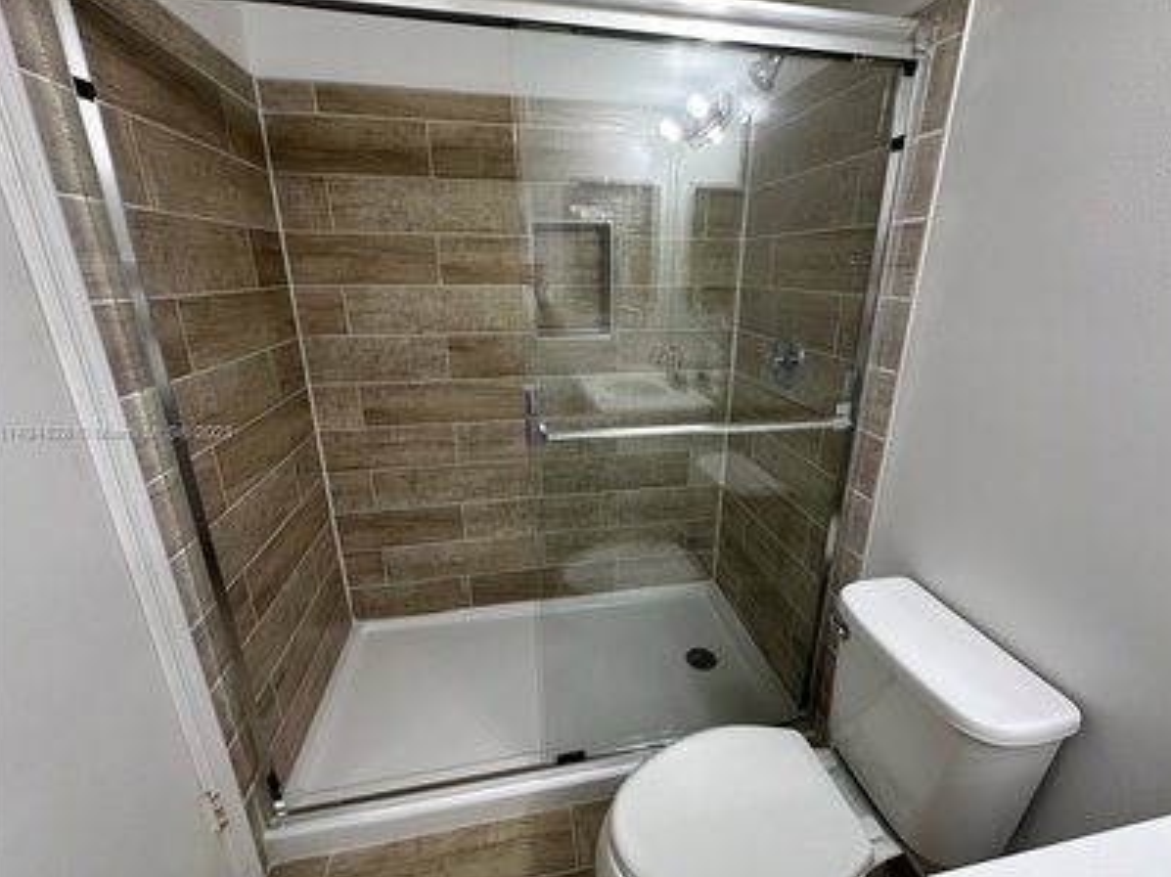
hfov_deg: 98.1
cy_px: 434
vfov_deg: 81.7
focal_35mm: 15
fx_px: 507
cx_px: 609
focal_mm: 2.22
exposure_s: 1/60
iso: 200
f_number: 2.2
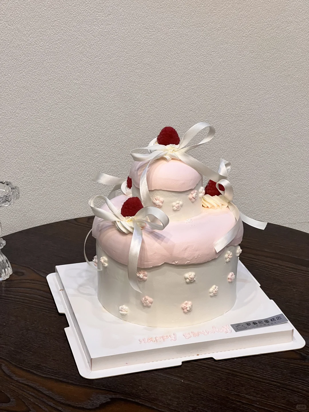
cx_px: 154
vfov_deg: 25.3
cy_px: 206
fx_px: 916
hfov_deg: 19.1
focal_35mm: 77
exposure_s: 1/50
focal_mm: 9
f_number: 2.8
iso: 320
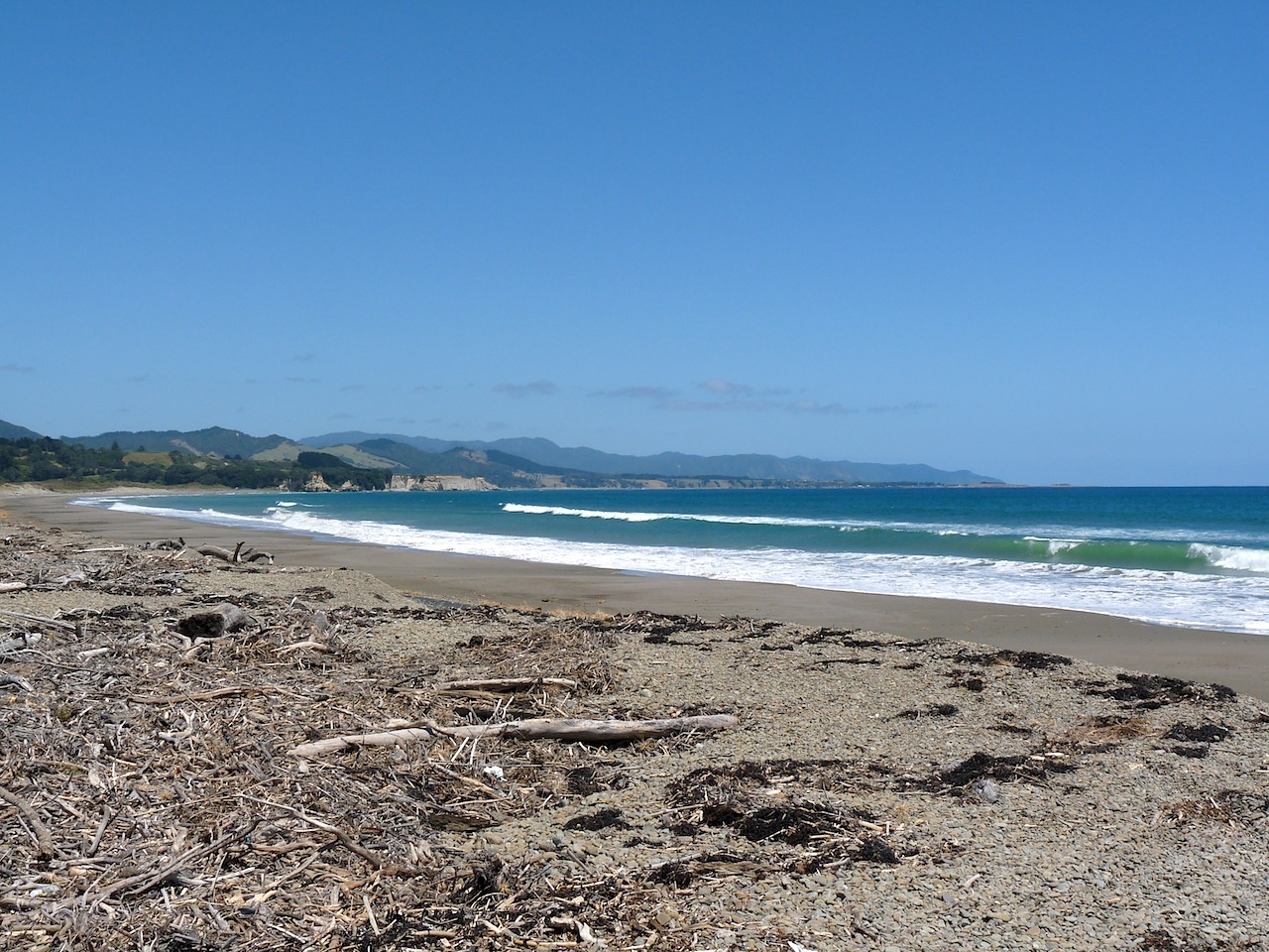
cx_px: 634
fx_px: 1760
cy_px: 476
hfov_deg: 39.7
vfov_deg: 30.3
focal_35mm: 48
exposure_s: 1/500
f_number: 7.1
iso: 100
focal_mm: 8.5
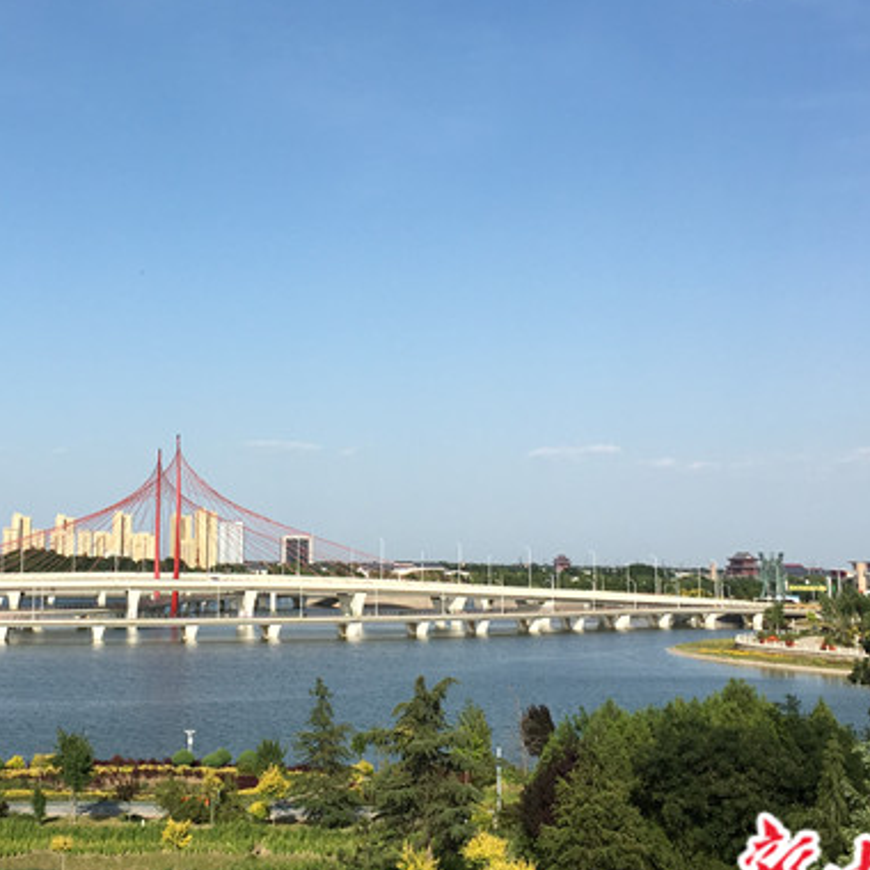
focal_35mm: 54
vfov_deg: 31.4
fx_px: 1535
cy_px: 309
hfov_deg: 31.4
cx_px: 291
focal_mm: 4.15
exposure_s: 1/1748
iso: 25
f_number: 2.2
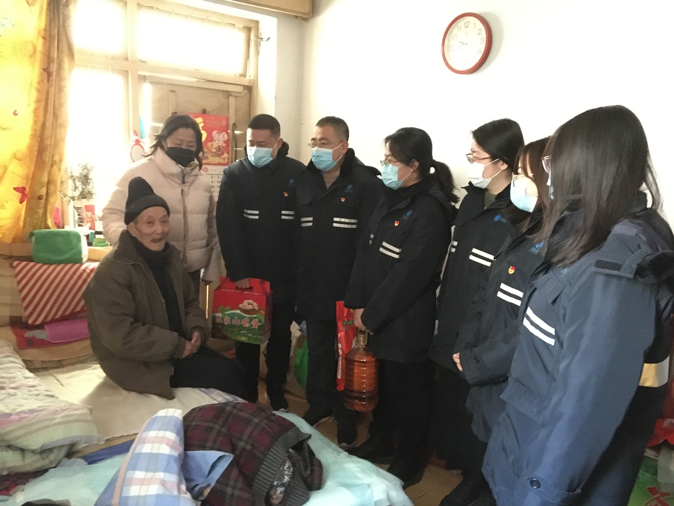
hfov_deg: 61.7
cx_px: 337
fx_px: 565
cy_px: 253
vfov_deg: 48.2
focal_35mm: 29
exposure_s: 1/17
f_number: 2.2
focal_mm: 4.15
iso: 1250
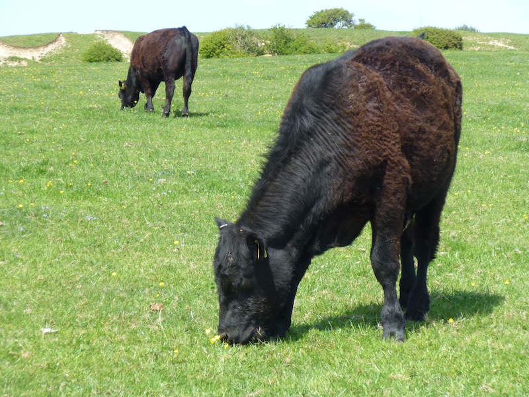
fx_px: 2308
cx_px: 264
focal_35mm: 151
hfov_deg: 13.1
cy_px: 198
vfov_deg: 9.8
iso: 100
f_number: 5.8
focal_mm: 26.9
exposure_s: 1/160
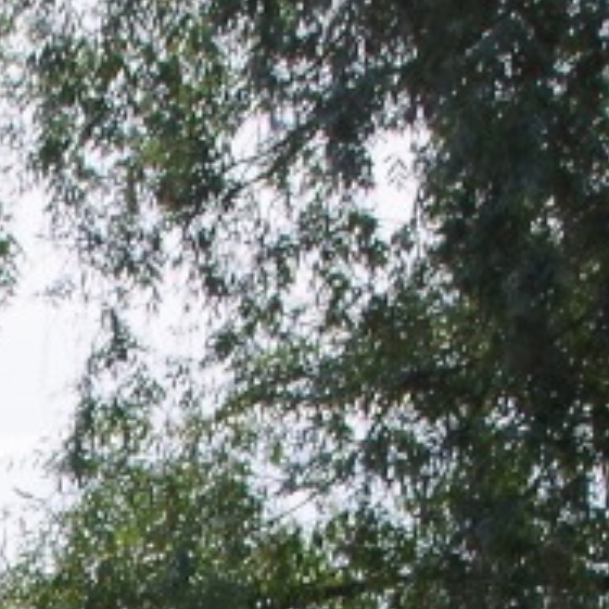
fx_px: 8818
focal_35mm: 443
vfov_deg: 3.9
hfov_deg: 3.9
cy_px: 1479
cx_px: -567
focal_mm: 40
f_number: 13
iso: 200
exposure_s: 1/200
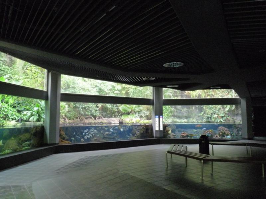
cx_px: 133
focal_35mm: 27
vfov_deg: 51.4
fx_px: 207
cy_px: 100
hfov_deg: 65.3
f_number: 2.8
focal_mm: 4.8
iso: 800
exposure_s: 1/25
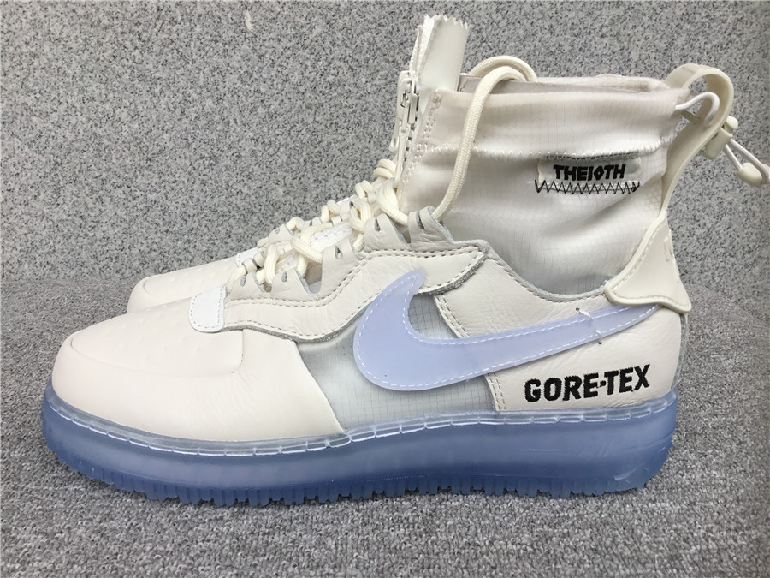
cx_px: 385
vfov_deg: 45.4
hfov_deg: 58.4
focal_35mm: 31
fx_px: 690
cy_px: 289
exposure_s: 1/107
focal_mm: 3.3
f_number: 2.4
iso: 25
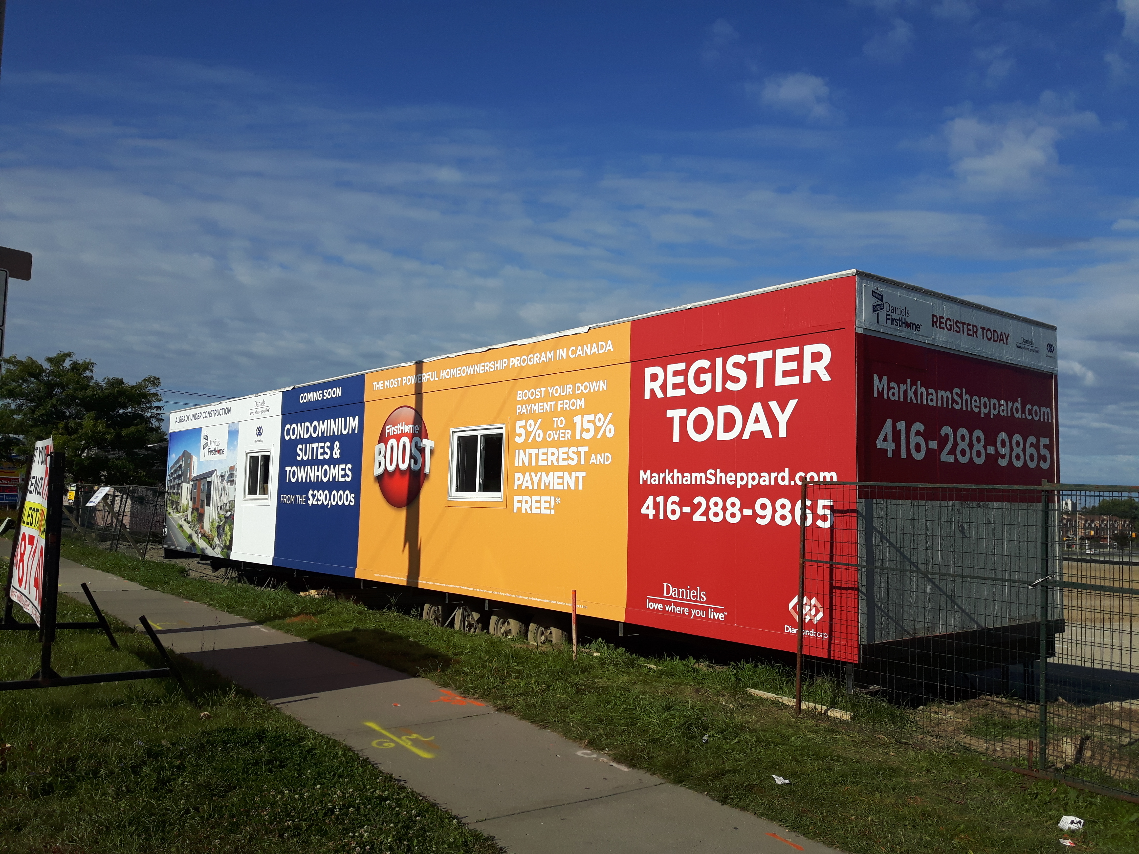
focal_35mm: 31
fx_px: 1020
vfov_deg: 45.4
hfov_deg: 58.4
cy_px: 427
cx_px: 570
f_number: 1.9
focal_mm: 3.7
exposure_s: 1/2584
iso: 40
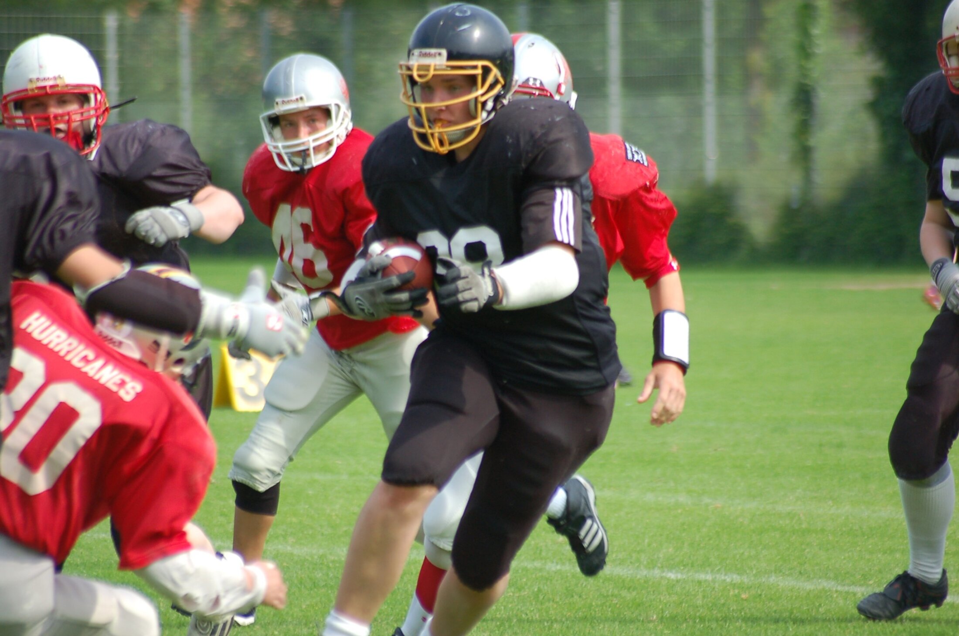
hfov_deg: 4.6
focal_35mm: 450
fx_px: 11965
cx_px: 480
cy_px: 318
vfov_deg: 3.0
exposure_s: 1/640
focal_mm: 300
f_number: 5.6
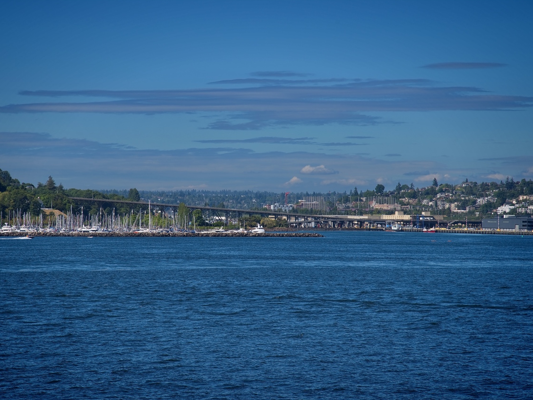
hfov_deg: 15.1
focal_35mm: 131
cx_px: 251
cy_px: 200
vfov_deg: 11.3
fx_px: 2017
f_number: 9
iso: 100
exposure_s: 1/320
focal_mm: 120
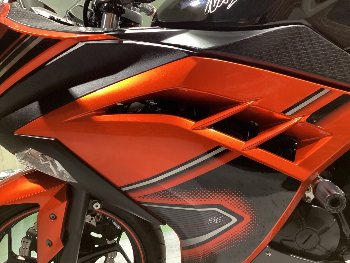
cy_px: 132
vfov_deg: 45.4
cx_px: 175
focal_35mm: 31
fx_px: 313
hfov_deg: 58.4
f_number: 2.4
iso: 400
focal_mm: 3.3
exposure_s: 1/30
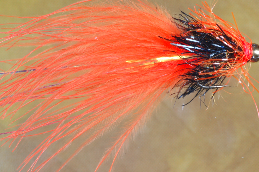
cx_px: 135
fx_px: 978
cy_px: 74
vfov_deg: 10.1
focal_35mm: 136
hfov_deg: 15.1
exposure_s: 1/3
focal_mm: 70
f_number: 22
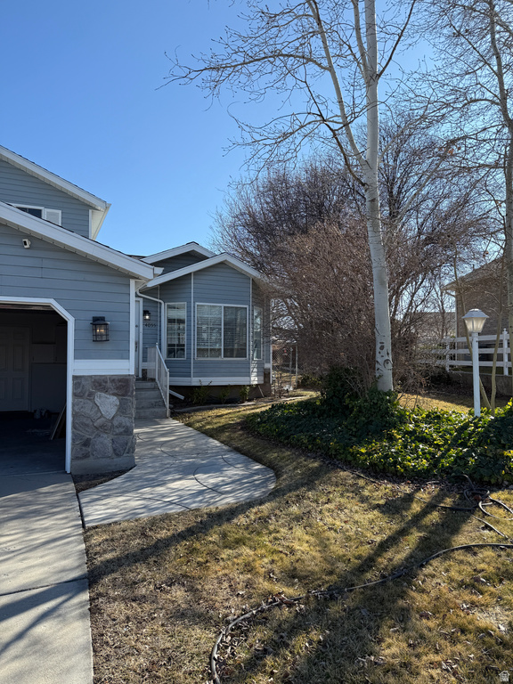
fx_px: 474
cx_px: 256
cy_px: 342
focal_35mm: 24
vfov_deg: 71.6
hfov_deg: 56.8
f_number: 1.78
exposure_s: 1/2703
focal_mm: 6.76
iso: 80
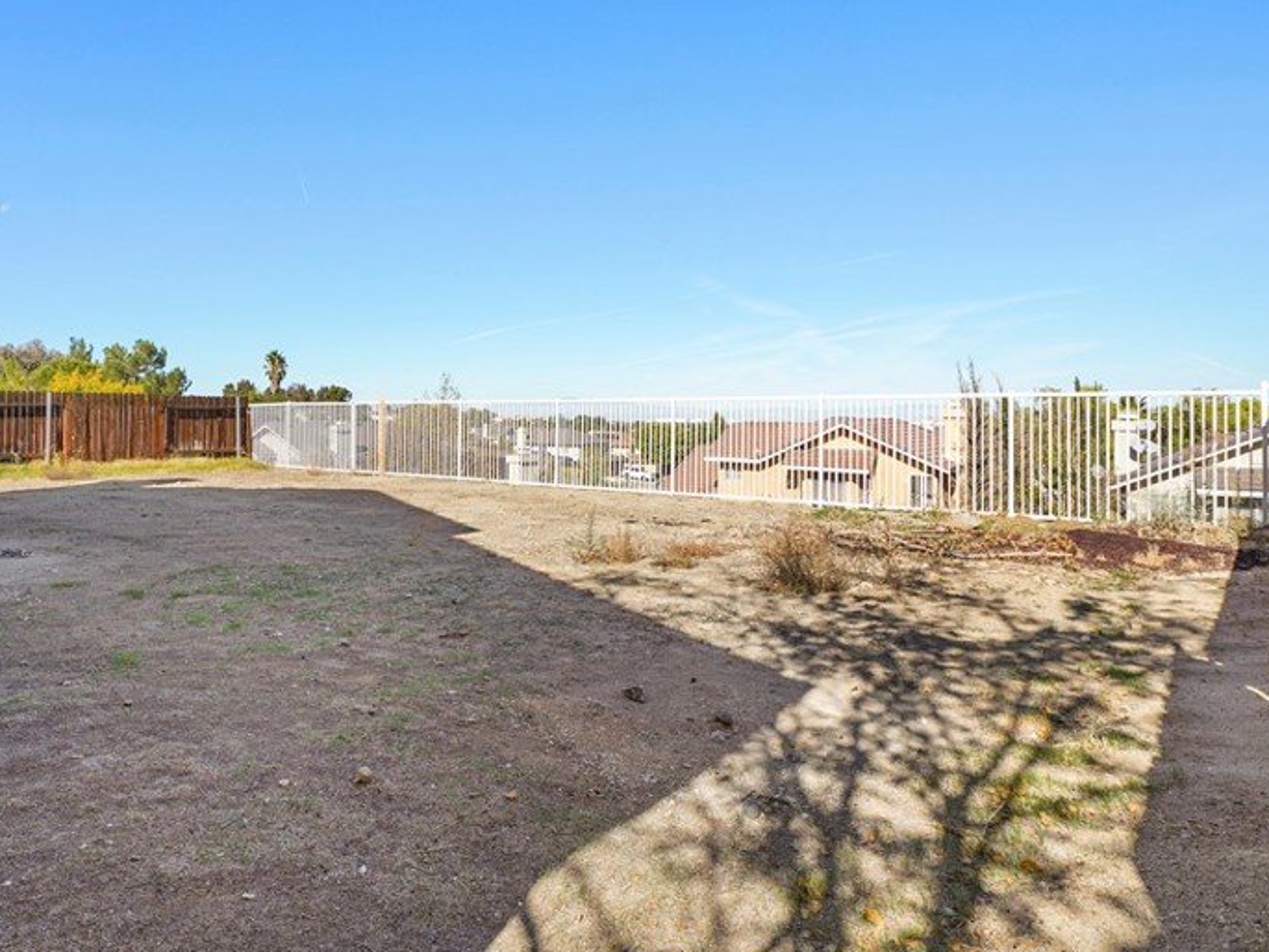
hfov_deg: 72.9
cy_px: 410
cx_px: 493
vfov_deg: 58.7
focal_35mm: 23
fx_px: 843
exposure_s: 1/1250
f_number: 6.3
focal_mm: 16
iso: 200
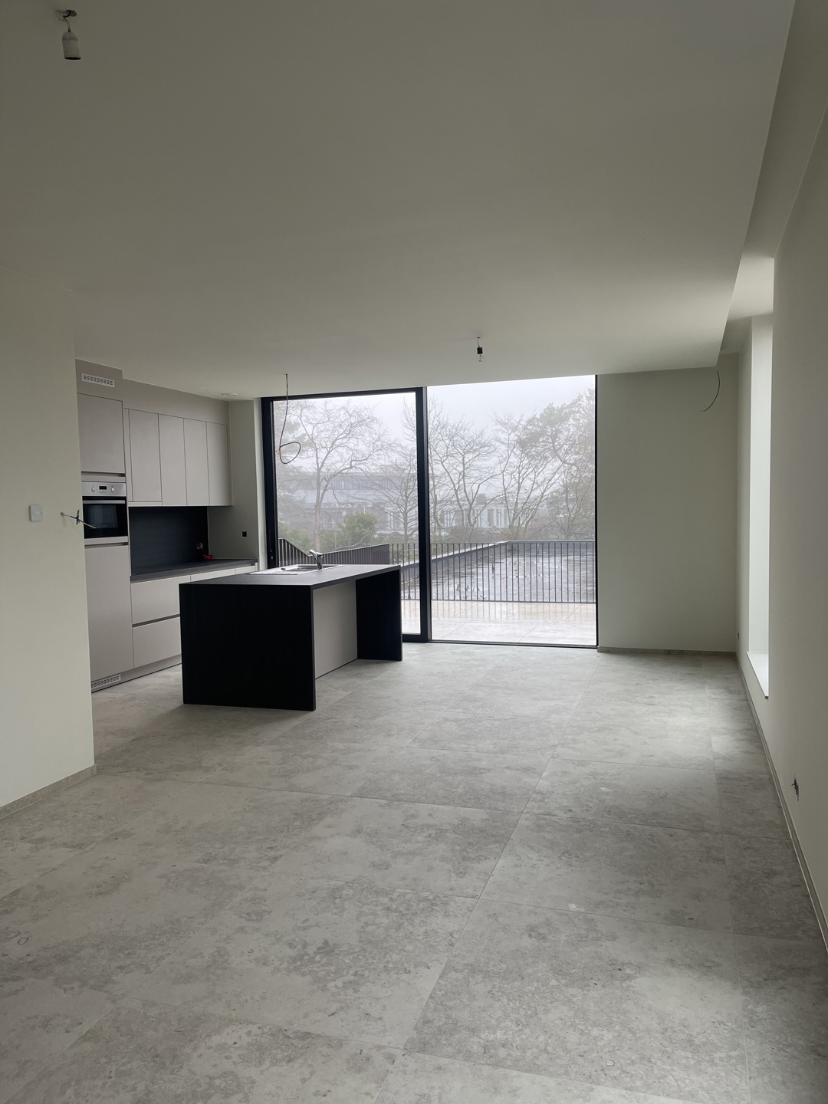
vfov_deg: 69.4
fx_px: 797
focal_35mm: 25
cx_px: 414
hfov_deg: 54.9
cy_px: 552
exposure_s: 1/121
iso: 64
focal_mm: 5.1
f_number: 1.6
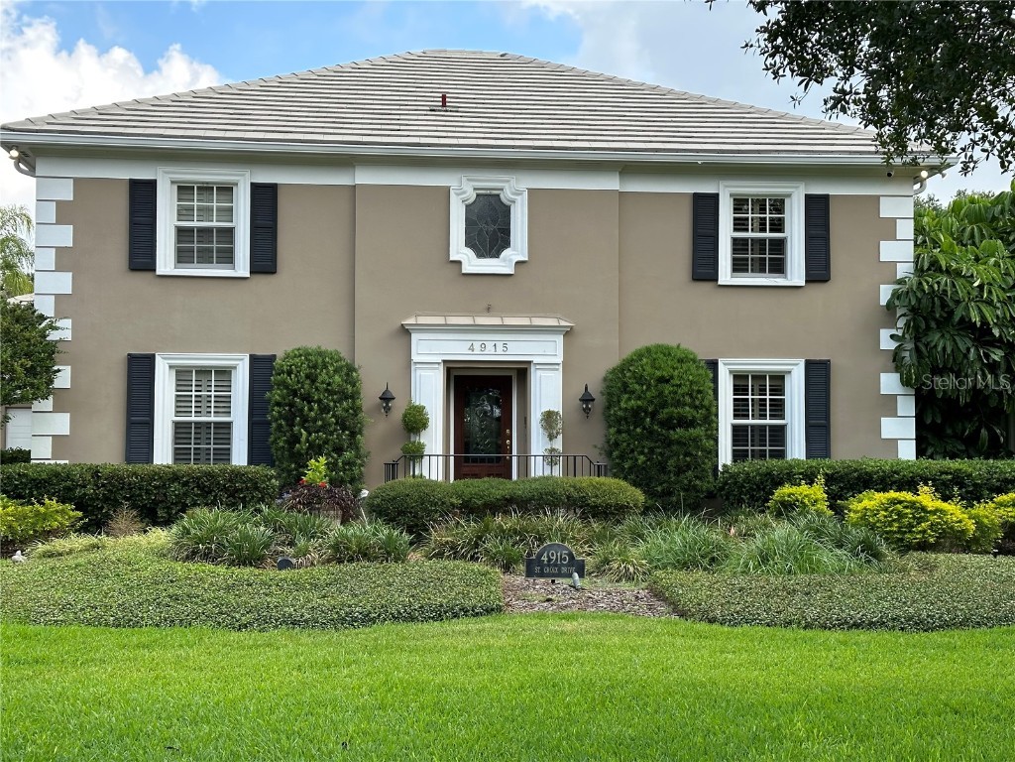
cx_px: 508
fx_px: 1407
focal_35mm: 48
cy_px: 381
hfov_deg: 39.7
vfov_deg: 30.3
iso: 64
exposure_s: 1/911
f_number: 1.78
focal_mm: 6.86
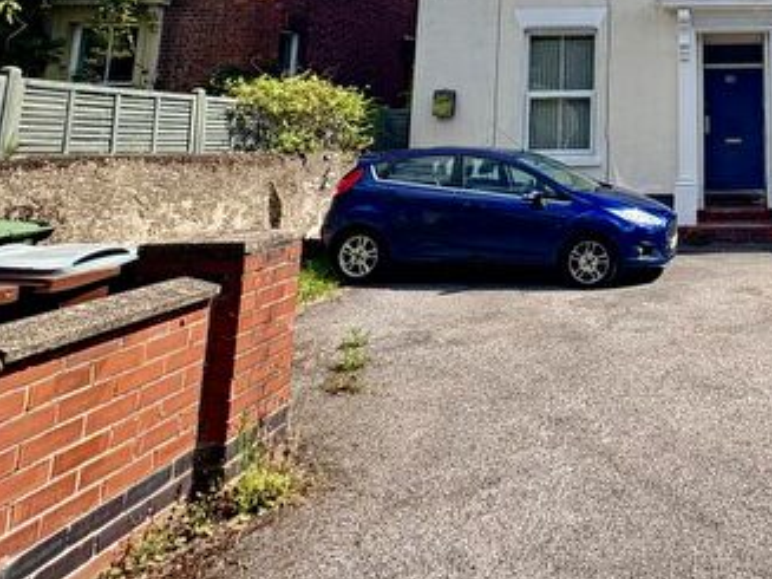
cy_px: 37
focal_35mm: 30
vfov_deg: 42.1
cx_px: 727
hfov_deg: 51.2
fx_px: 669
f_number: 2.2
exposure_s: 1/1198
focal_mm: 2.22
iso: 50
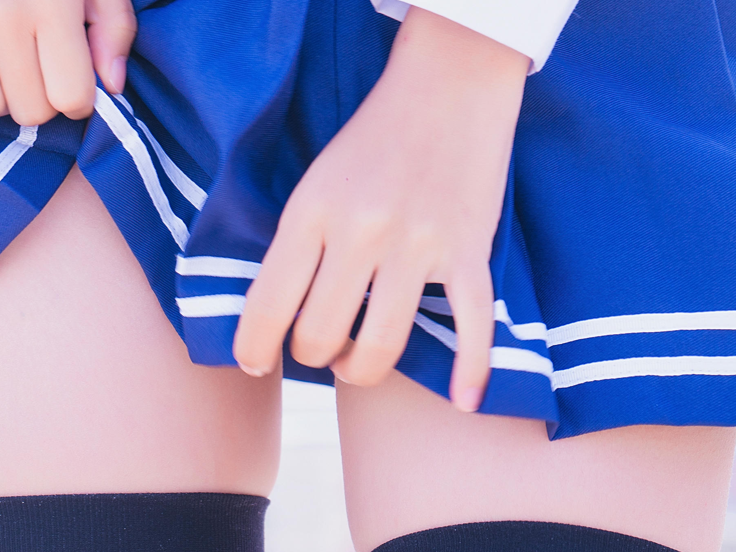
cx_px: -11
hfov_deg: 13.2
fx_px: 3147
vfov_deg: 10.0
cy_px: 436
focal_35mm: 148
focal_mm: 70
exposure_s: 1/100
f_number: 5.6
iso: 100
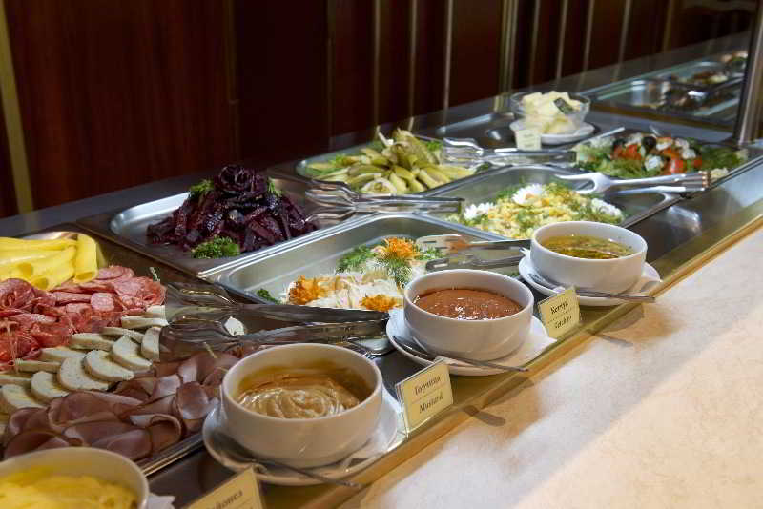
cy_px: 254
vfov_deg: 31.9
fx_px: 890
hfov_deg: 46.4
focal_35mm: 42
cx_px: 382
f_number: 8
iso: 320
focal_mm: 42
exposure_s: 1/3
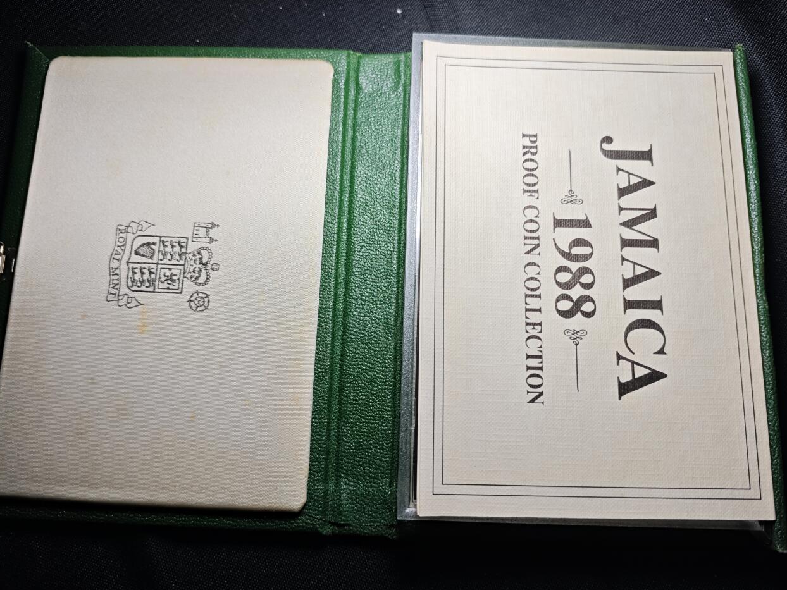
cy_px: 307
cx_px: 387
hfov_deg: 65.3
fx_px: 614
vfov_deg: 51.3
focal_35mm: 27
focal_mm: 5.84
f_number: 1.6
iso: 50
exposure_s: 1/100
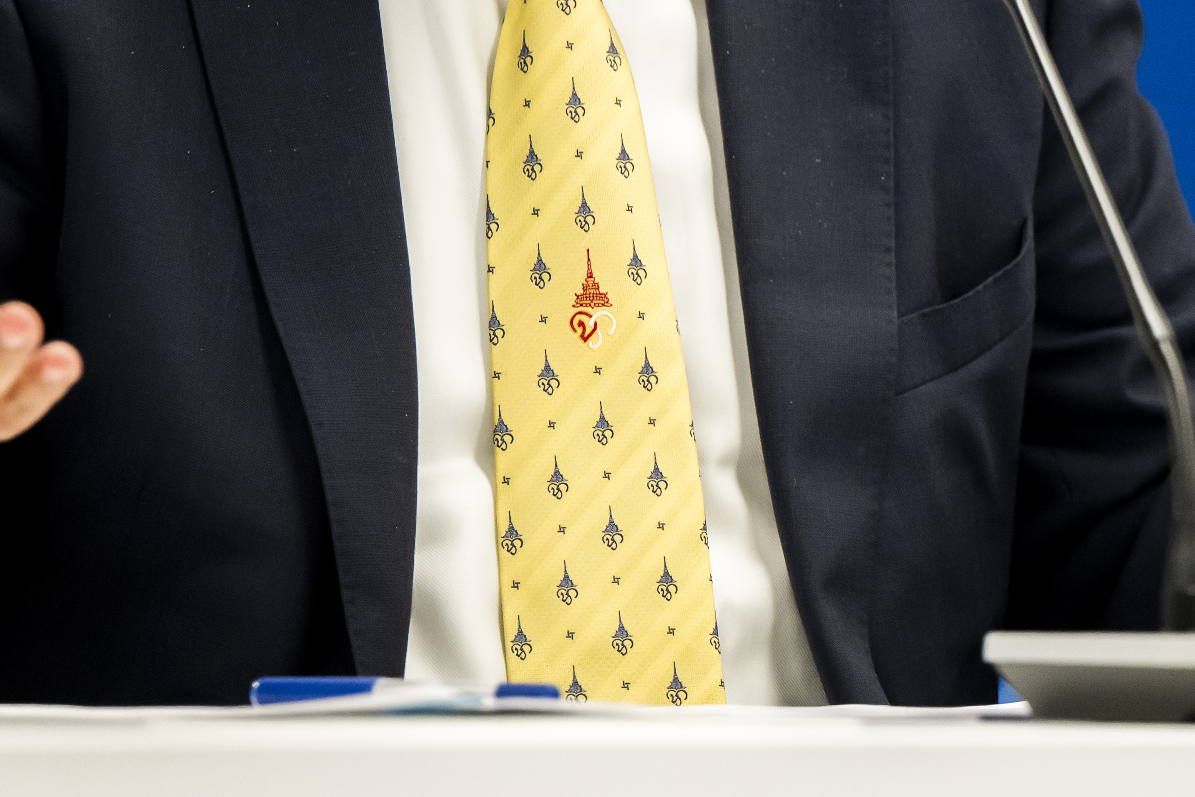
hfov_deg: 5.1
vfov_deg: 3.4
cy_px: -272
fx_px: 13311
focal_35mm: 401
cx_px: 1185
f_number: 3.2
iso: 1600
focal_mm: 140
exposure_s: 1/250
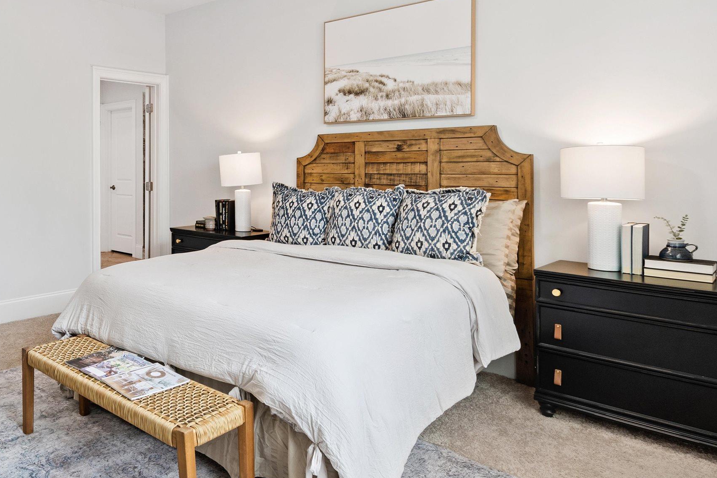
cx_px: 149
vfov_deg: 47.1
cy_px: 157
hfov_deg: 62.0
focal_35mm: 27
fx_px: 538
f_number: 8
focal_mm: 10
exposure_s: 1/4
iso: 100
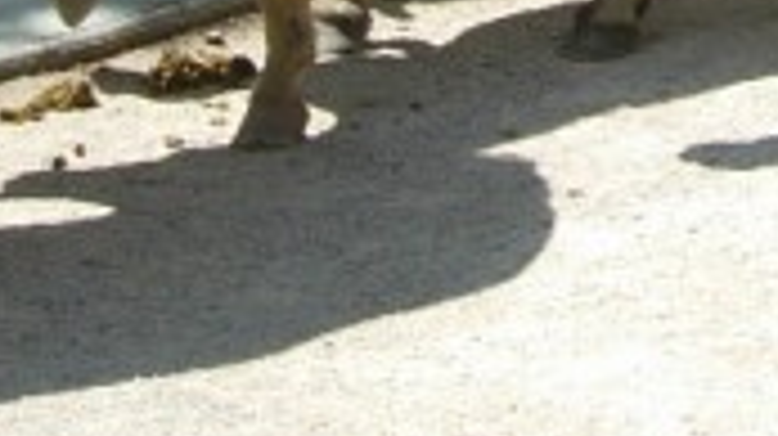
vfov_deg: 7.5
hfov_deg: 13.7
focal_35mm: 153
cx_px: 877
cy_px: -503
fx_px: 3154
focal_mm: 7.8
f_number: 2.8
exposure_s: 1/836
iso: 64
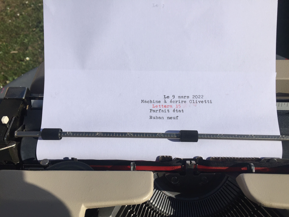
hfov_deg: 61.7
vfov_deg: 48.2
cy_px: 108
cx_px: 144
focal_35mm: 29
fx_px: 242
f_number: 2.2
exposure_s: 1/5650
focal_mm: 4.15
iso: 32
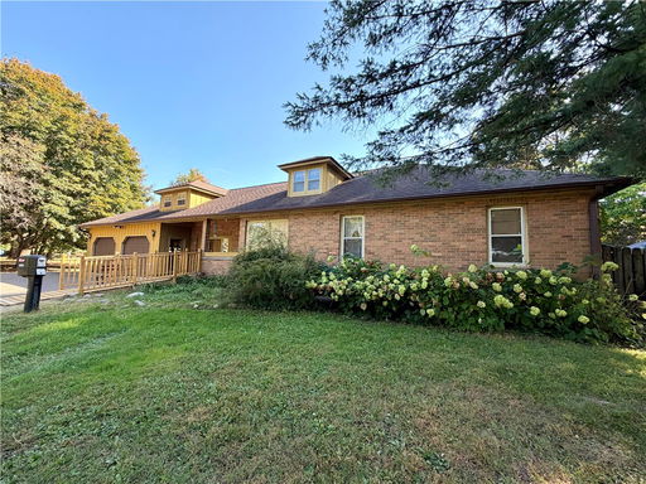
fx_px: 261
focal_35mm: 14
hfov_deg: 102.1
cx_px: 323
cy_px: 242
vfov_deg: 85.7
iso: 40
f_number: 2.2
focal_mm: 2.22
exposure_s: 1/215
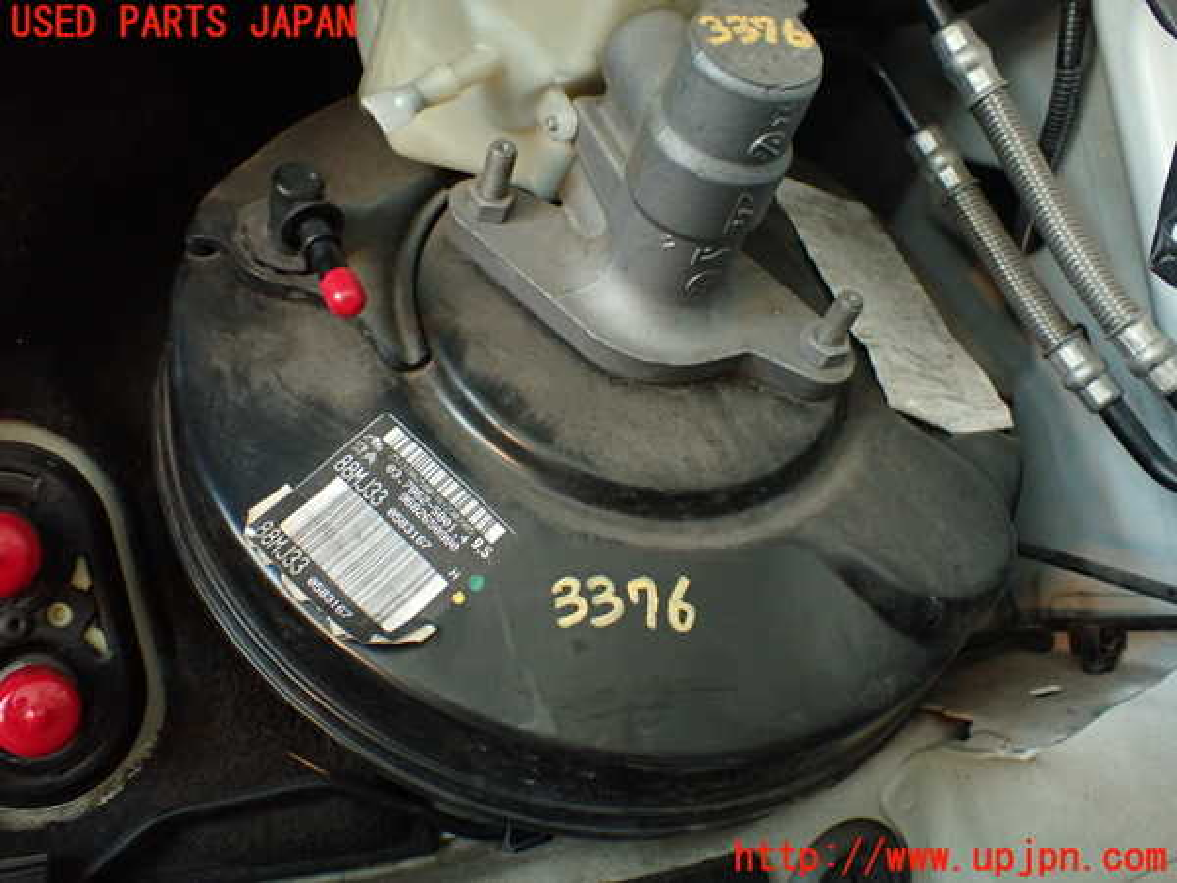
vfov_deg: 39.7
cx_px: 588
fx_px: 1224
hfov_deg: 51.4
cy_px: 442
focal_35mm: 36
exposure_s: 1/40
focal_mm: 6.37
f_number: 2.5
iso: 640
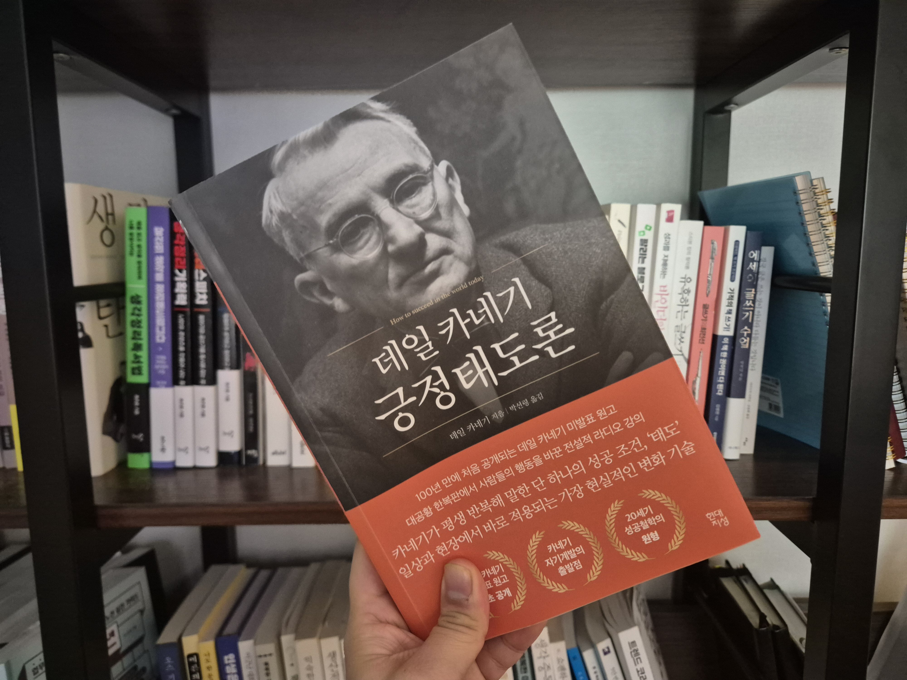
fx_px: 603
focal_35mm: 23
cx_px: 454
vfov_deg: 58.9
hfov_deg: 73.9
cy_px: 340
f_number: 1.8
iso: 1600
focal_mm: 5.4
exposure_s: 1/40
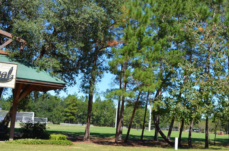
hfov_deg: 49.6
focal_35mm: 39
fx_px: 248
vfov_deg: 34.1
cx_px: 114
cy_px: 76
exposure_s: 1/250
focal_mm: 26
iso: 200
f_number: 8
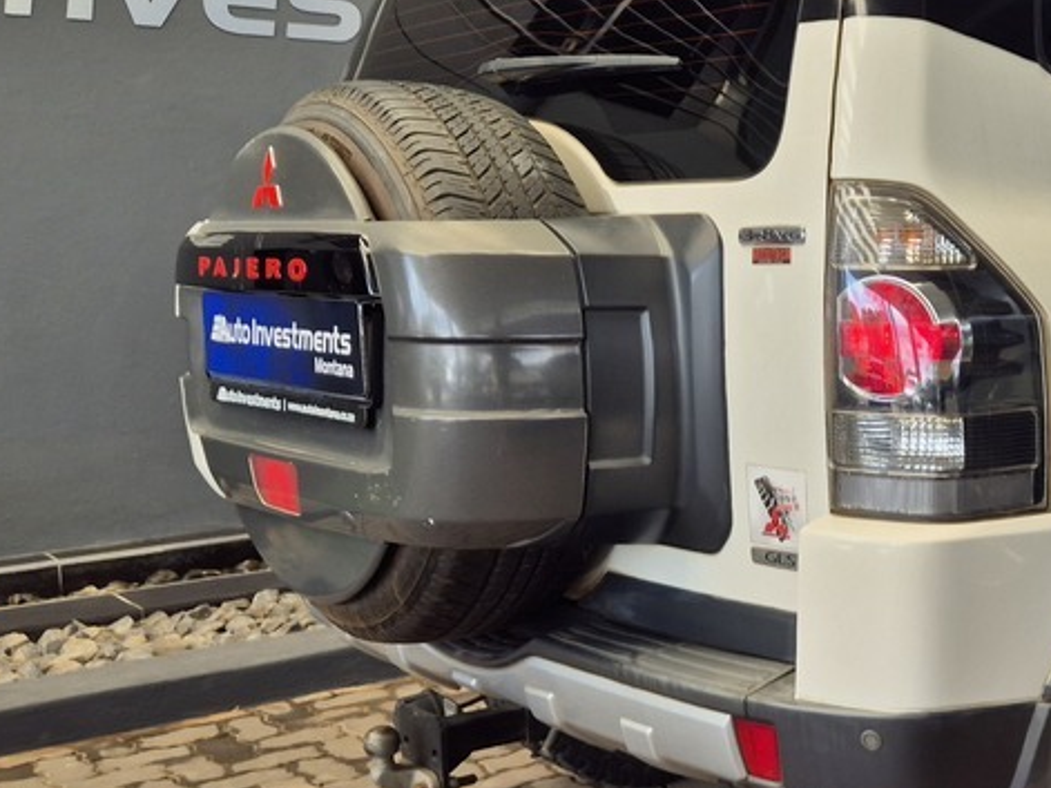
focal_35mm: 50
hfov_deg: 36.0
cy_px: 536
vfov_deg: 28.9
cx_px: 935
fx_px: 1518
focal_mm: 5.4
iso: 25
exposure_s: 1/492
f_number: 1.8
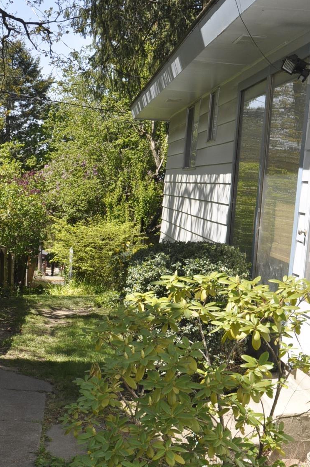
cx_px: 121
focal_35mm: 63
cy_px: 336
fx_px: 816
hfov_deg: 21.5
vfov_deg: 31.5
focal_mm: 22
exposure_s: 1/200
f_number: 9
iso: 200
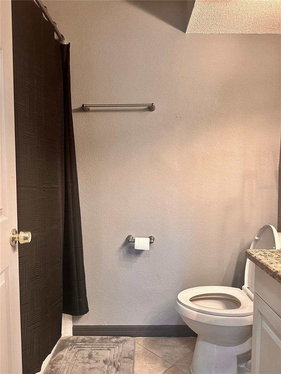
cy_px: 187
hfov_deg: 56.8
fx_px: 260
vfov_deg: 71.6
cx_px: 140
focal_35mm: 24
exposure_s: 1/60
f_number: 1.78
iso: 250
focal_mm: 6.86
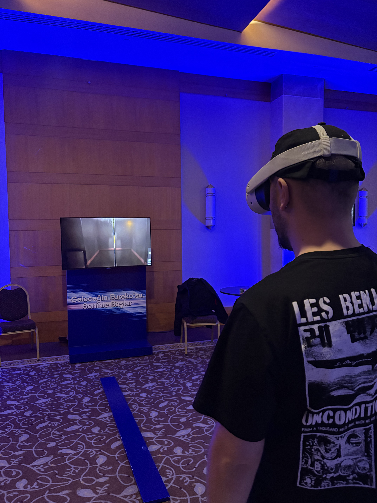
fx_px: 378
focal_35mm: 26
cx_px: 188
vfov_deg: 67.3
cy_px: 252
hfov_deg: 53.1
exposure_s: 1/25
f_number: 1.6
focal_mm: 5.96
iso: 800
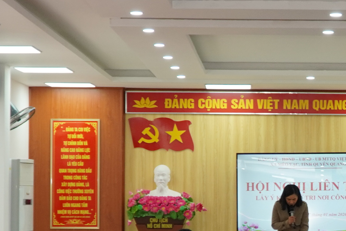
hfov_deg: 15.5
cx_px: 296
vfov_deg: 10.4
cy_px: 209
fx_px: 1258
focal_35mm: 131
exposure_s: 1/160
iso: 400
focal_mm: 23
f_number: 4
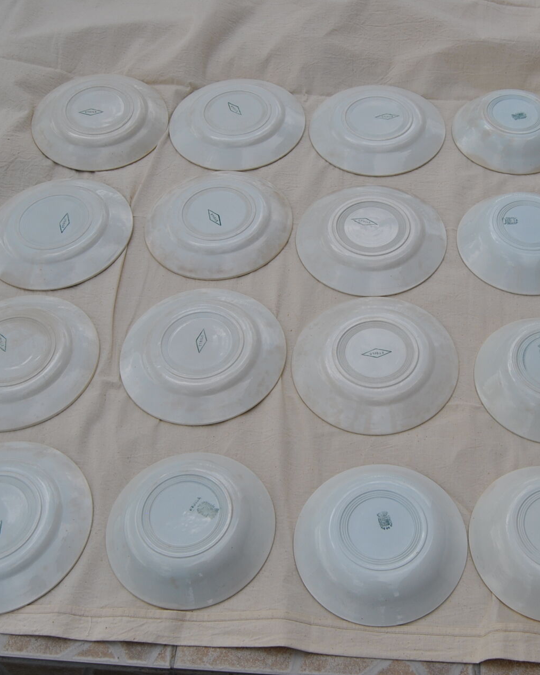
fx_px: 859
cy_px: 338
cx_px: 360
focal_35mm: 43
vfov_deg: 42.9
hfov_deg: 34.6
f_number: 9
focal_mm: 20
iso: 100
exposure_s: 1/320
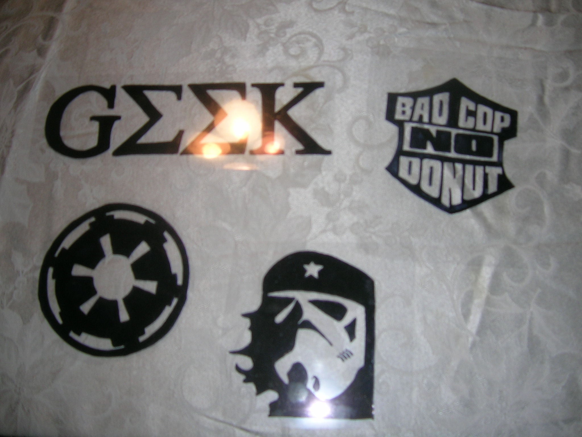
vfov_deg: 40.7
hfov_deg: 52.6
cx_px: 291
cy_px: 218
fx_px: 588
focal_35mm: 35
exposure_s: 1/60.1
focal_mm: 5.4
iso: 50
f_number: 2.8
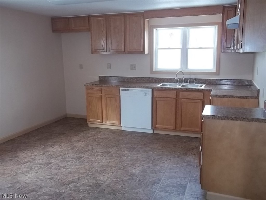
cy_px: 100
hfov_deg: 56.8
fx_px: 246
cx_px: 133
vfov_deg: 44.2
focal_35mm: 32
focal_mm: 5.7
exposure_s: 1/50
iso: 160
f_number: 2.9
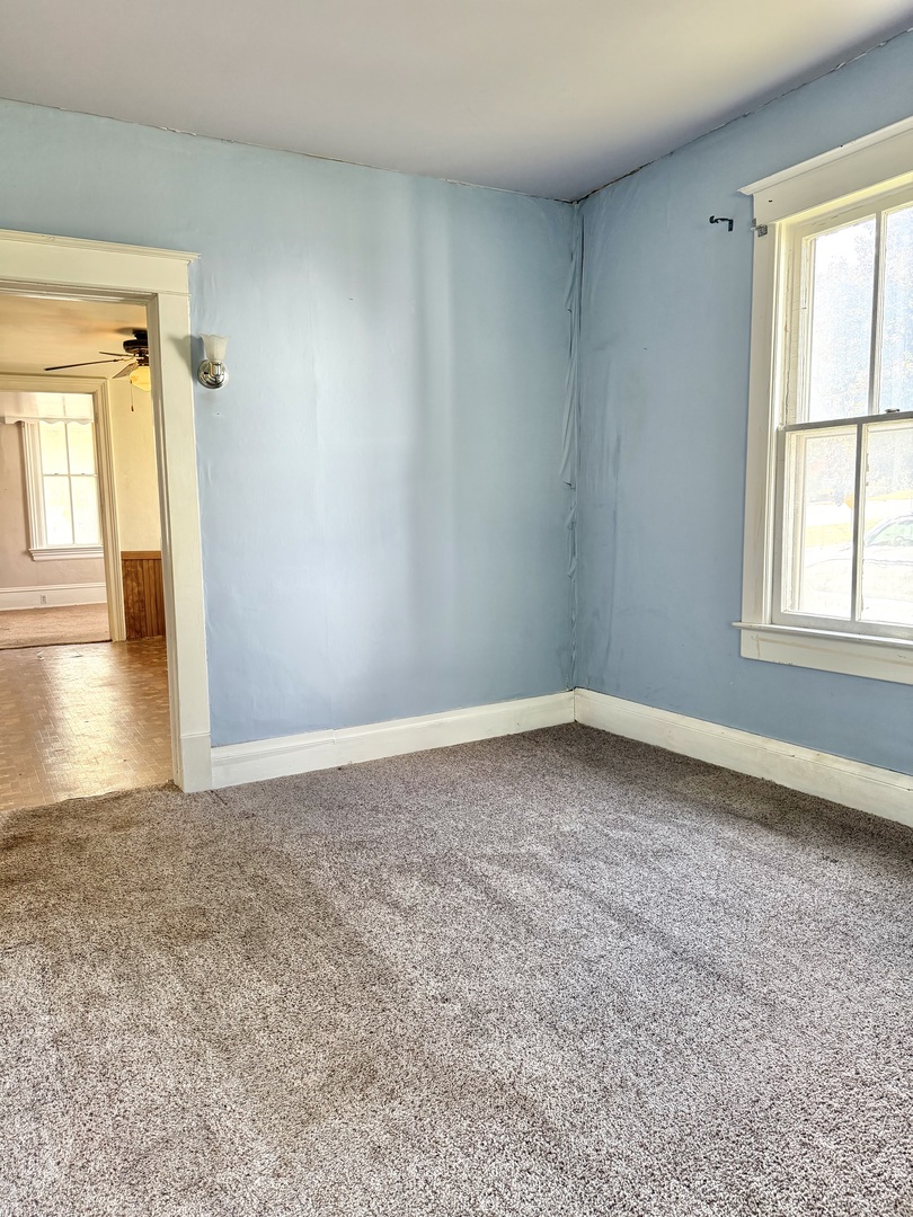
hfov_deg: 56.8
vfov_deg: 71.6
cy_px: 608
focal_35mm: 24
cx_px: 456
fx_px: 844
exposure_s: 1/148
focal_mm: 6.76
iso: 200
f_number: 1.78
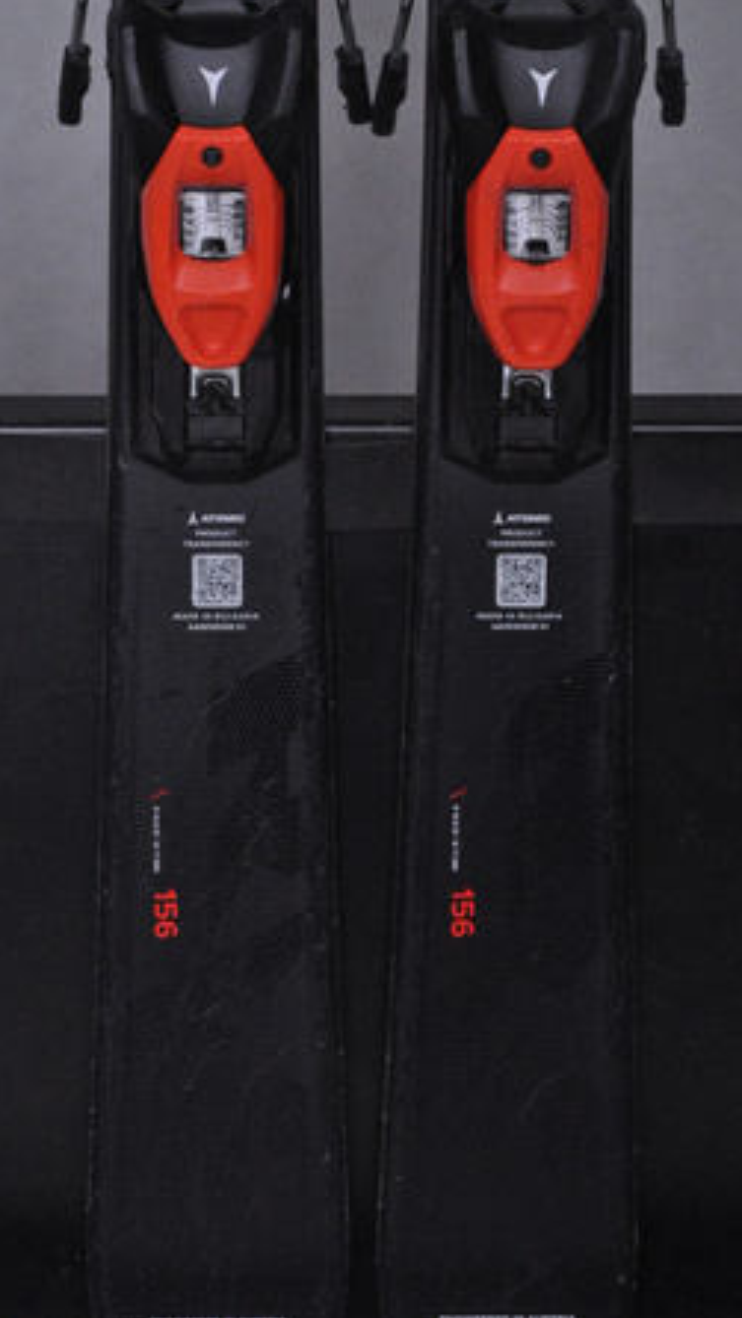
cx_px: 365
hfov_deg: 9.0
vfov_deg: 16.0
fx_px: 4704
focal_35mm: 135
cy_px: 656
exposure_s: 1/125
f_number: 9.5
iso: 3200
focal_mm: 85
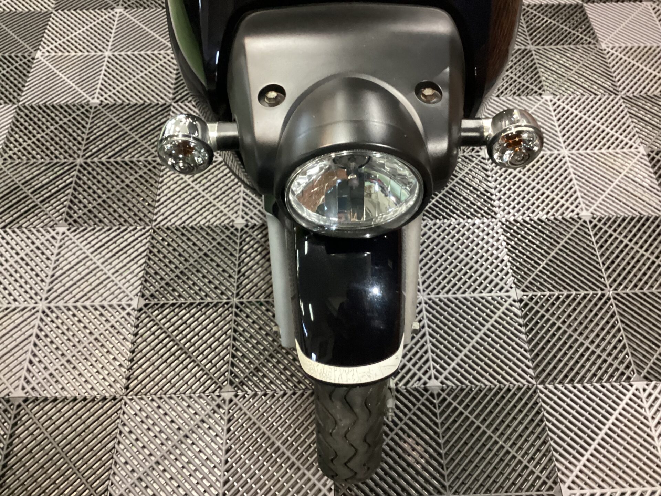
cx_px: 330
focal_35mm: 31
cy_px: 248
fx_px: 592
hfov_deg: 58.4
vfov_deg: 45.4
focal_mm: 3.3
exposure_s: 1/40
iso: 400
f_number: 2.4
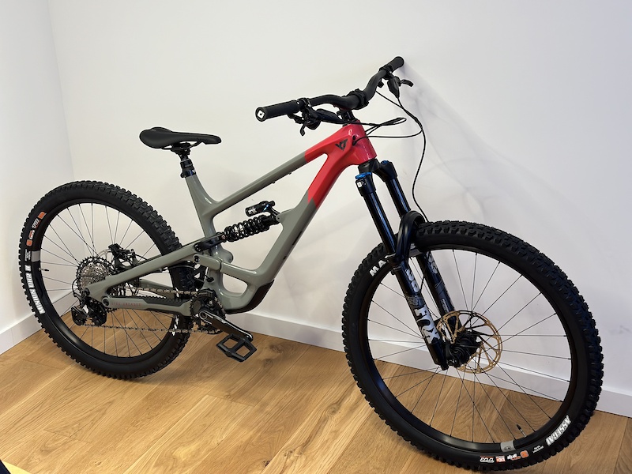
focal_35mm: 48
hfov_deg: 39.7
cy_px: 237
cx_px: 316
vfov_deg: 30.3
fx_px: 876
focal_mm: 6.86
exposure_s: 1/50
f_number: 1.78
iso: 100
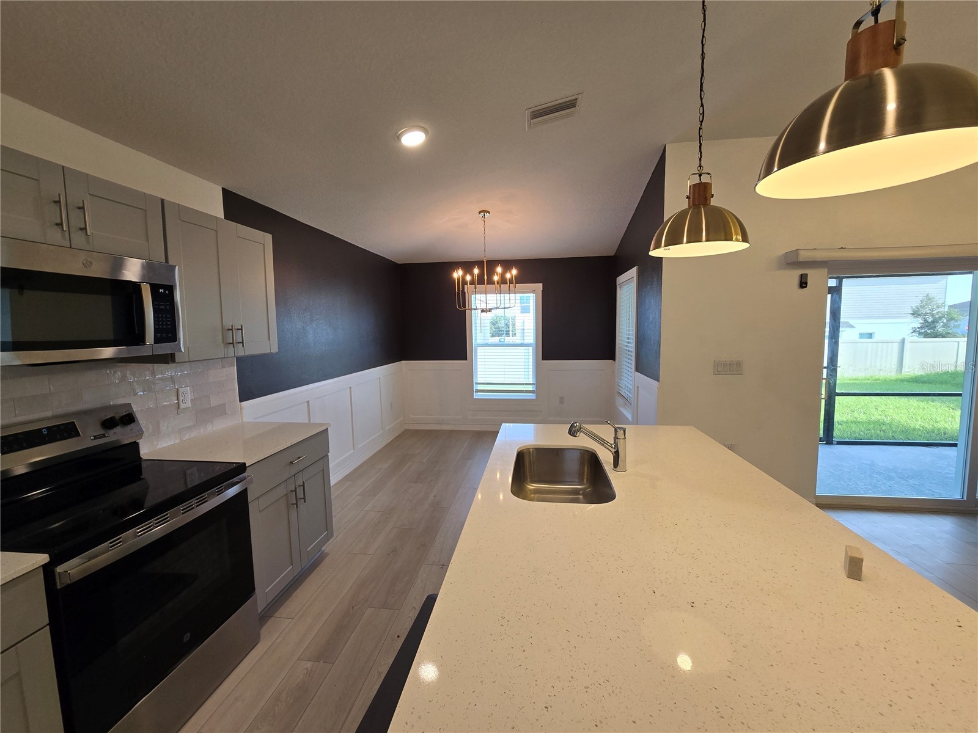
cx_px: 489
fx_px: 367
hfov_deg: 106.2
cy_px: 366
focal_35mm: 13
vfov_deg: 89.9
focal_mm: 2.2
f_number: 2.2
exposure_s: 1/60
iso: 50
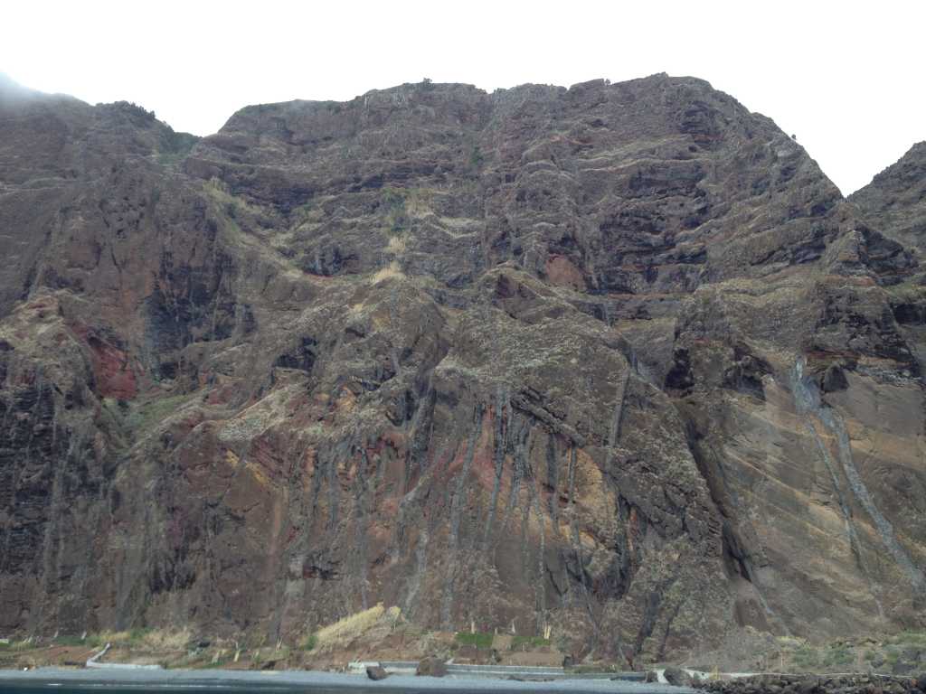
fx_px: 936
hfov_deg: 52.6
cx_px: 463
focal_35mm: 35
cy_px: 347
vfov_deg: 40.7
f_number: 2.4
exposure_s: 1/242
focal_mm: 4.28
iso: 64
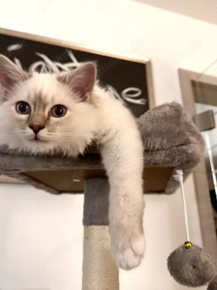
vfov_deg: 63.4
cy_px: 135
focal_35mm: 28
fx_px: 234
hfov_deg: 49.5
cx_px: 91
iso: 1000
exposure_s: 1/30
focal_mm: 6.86
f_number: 1.78
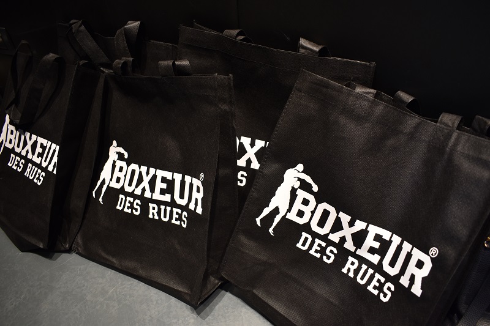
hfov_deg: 67.4
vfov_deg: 47.9
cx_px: 245
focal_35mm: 27
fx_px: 367
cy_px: 163
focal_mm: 18
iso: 400
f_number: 3.5
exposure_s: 1/30
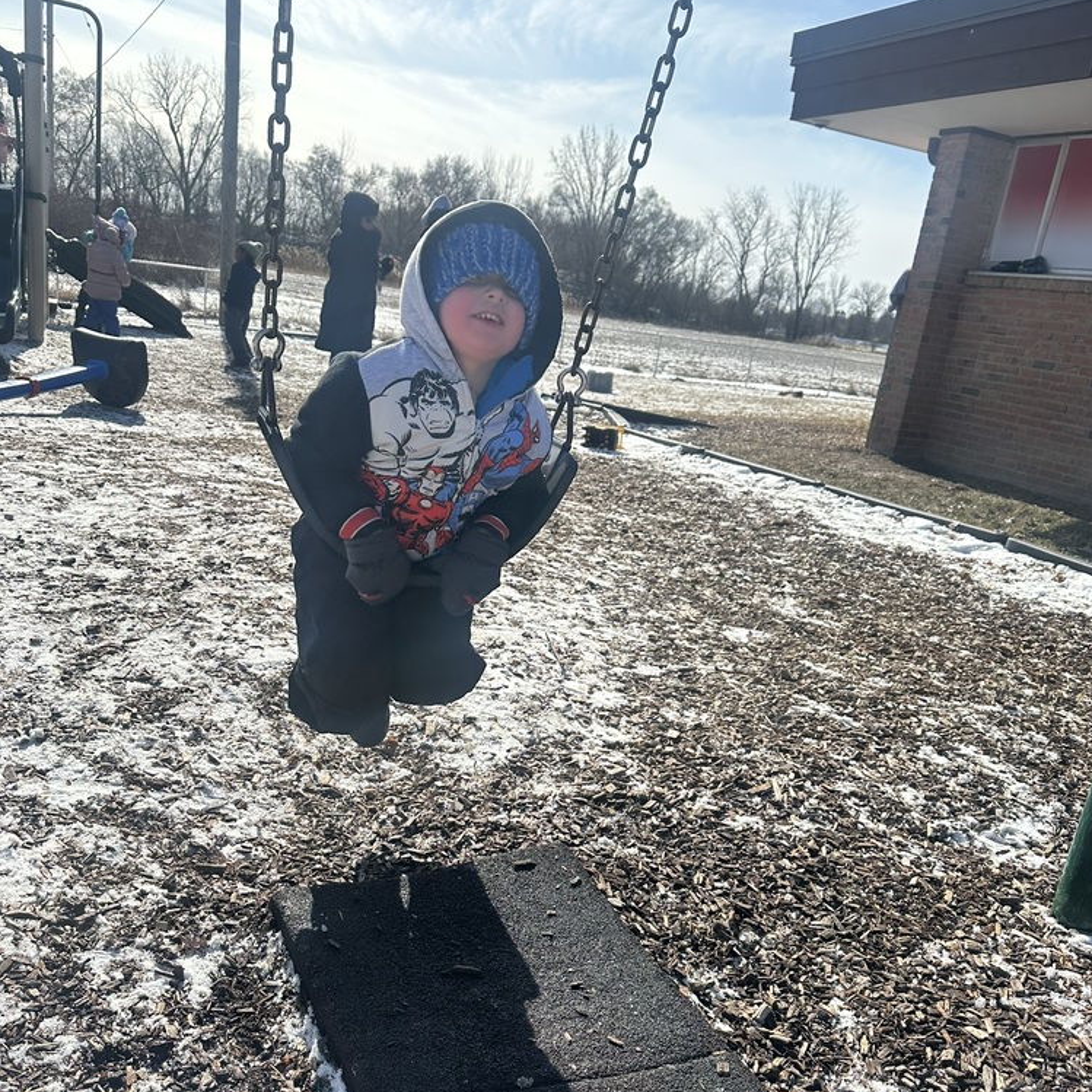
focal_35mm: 29
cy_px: 659
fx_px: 1035
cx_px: 558
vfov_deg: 55.2
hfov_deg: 55.6
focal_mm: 6.86
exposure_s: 1/4545
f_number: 1.78
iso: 80
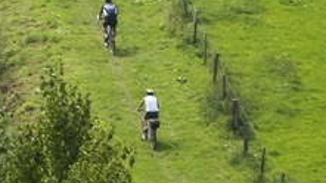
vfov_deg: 0.9
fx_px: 11801
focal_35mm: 1366
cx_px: -415
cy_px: -775
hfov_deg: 1.6
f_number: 5
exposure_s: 1/250
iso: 100
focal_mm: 120
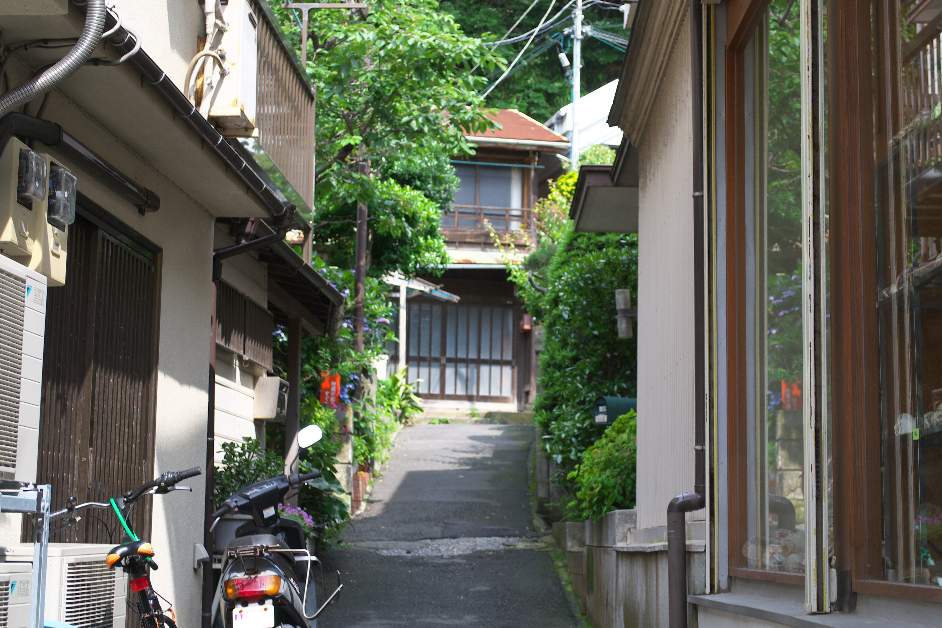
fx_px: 1648
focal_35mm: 63
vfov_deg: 21.6
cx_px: 471
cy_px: 314
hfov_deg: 31.9
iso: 100
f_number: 5.3
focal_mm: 42
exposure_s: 1/125
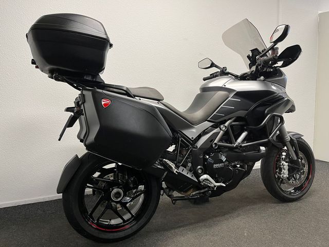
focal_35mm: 26
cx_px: 164
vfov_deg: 53.1
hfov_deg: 67.3
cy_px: 124
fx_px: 247
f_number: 1.6
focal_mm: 5.1
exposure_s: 1/50
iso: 80
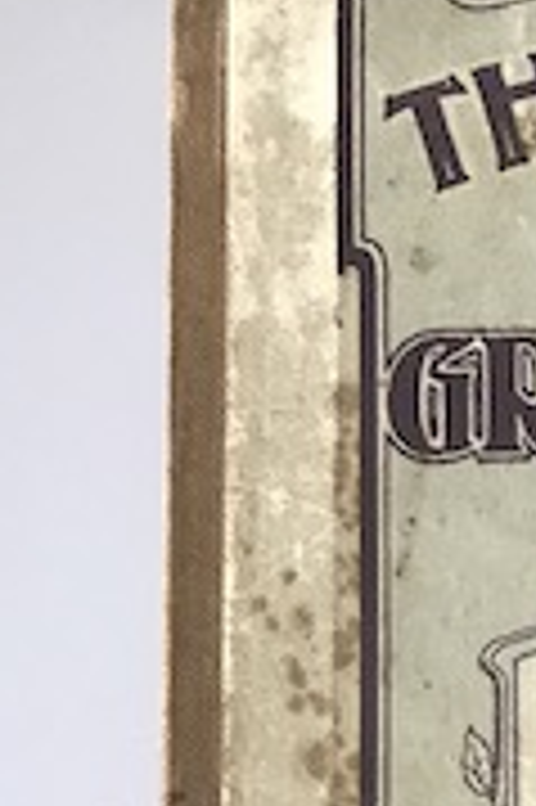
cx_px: 1027
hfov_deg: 11.9
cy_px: 761
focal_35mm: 104
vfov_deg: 19.2
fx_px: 2327
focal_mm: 3.99
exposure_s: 1/17
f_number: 1.8
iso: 50
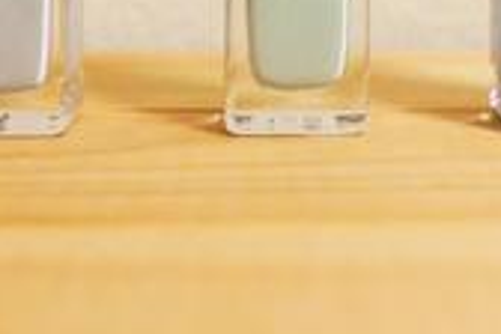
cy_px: -145
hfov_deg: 19.1
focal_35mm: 107
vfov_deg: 12.3
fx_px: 1489
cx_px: 304
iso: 1600
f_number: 4
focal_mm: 24
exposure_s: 1/200
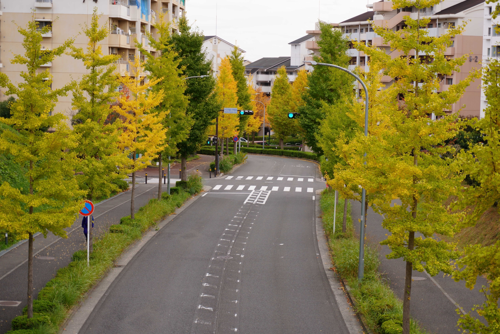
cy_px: 167
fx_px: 1042
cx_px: 250
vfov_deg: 18.2
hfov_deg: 27.0
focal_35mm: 75
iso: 100
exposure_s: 1/200
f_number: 5.6
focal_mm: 50
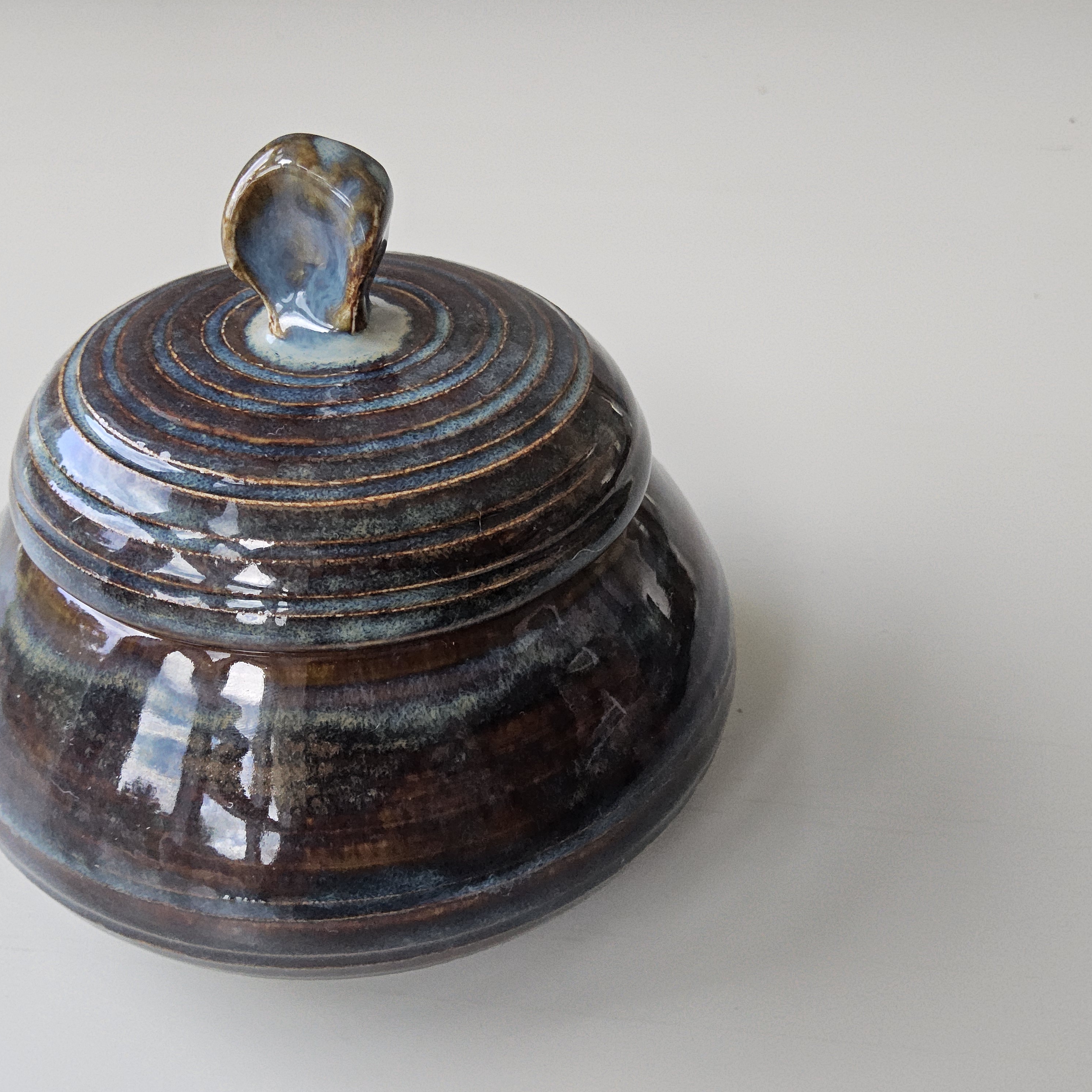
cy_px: 532
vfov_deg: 57.3
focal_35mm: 28
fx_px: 999
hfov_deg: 57.2
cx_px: 491
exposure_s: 1/120
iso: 640
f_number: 2
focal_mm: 3.08
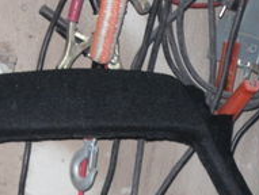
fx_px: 877
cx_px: 61
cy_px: 271
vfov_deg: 12.2
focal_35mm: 117
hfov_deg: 16.7
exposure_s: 1/45
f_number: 3.5
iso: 100
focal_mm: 6.3
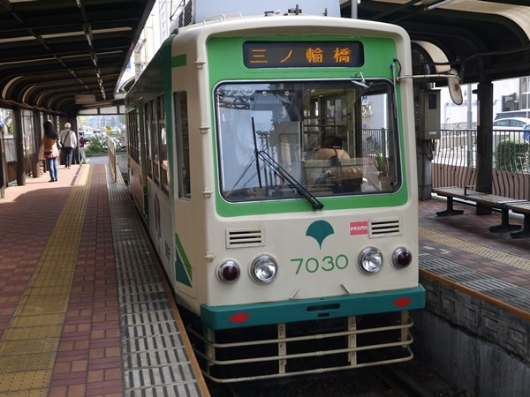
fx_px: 674
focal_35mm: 44
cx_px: 265
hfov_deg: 42.9
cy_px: 198
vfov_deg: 32.9
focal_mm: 22
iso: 160
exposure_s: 1/160
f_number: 5.6
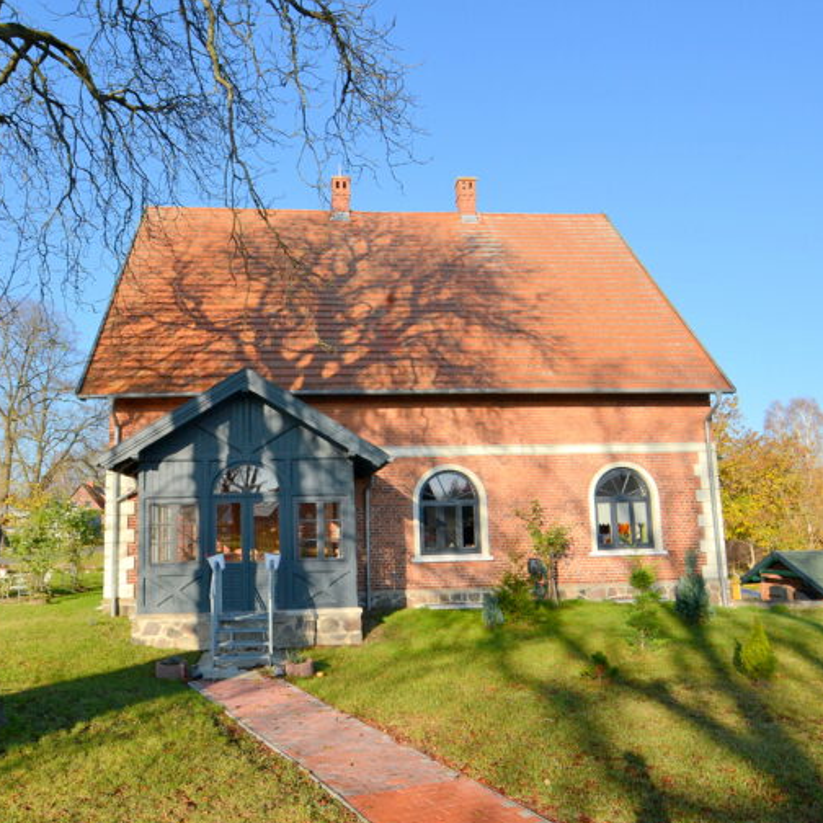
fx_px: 600
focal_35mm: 22
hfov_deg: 68.7
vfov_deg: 68.8
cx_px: 371
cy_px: 416
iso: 100
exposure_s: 1/200
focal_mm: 11.5
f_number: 7.1
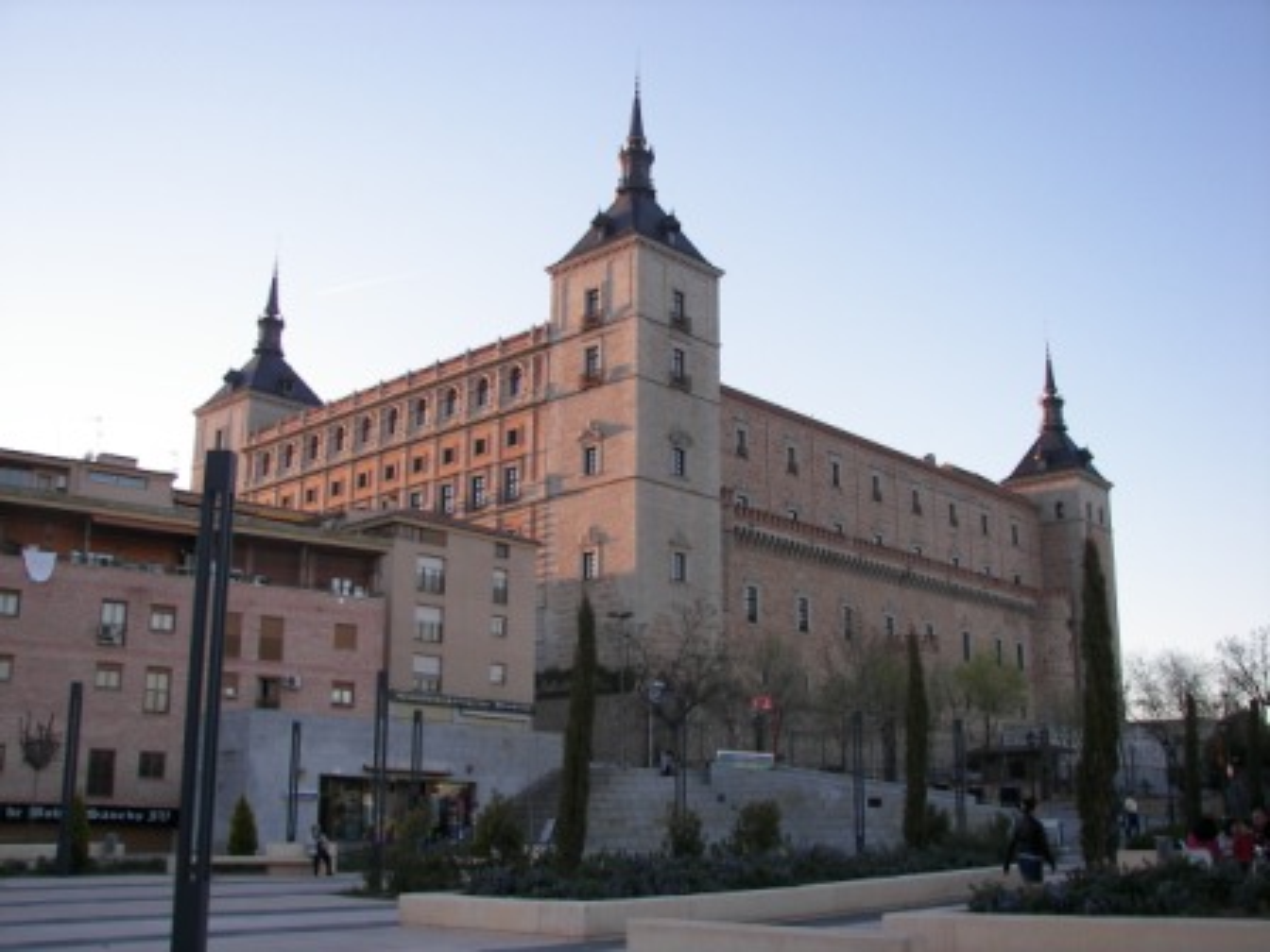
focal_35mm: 36
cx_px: 635
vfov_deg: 39.7
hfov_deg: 51.4
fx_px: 1321
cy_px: 476
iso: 50
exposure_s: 1/125
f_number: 2.8
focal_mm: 6
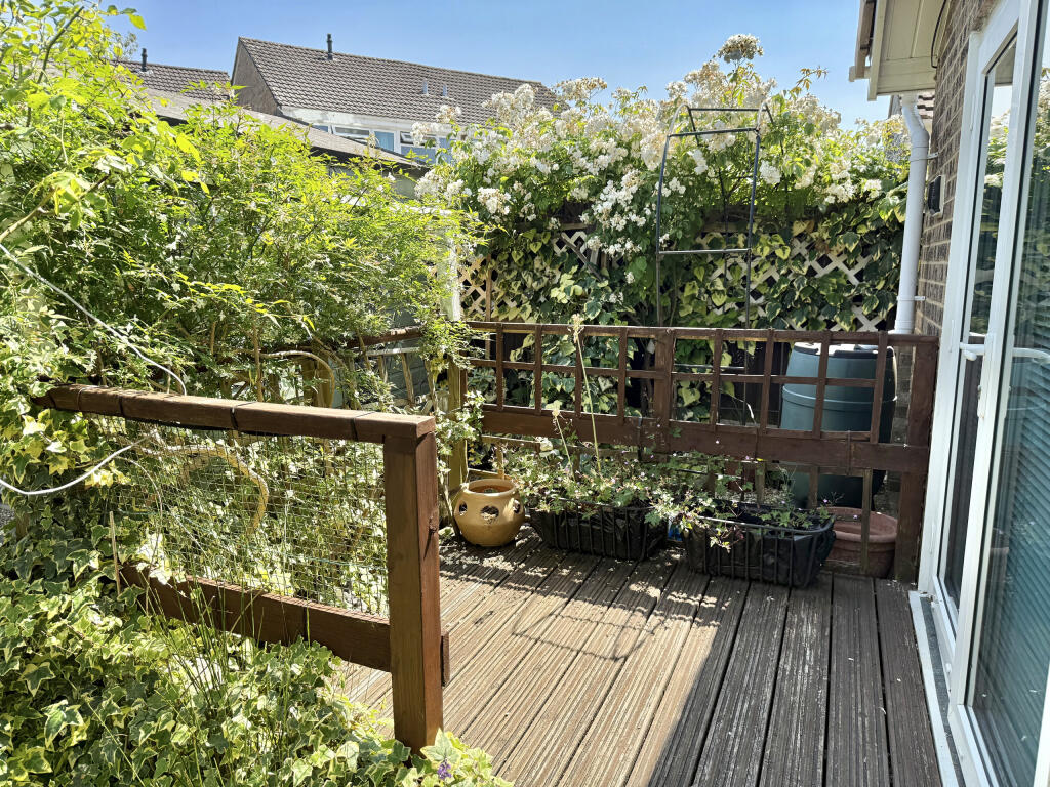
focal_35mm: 24
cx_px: 525
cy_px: 394
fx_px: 728
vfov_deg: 56.8
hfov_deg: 71.6
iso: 100
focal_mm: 6.76
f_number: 1.78
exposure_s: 1/1410
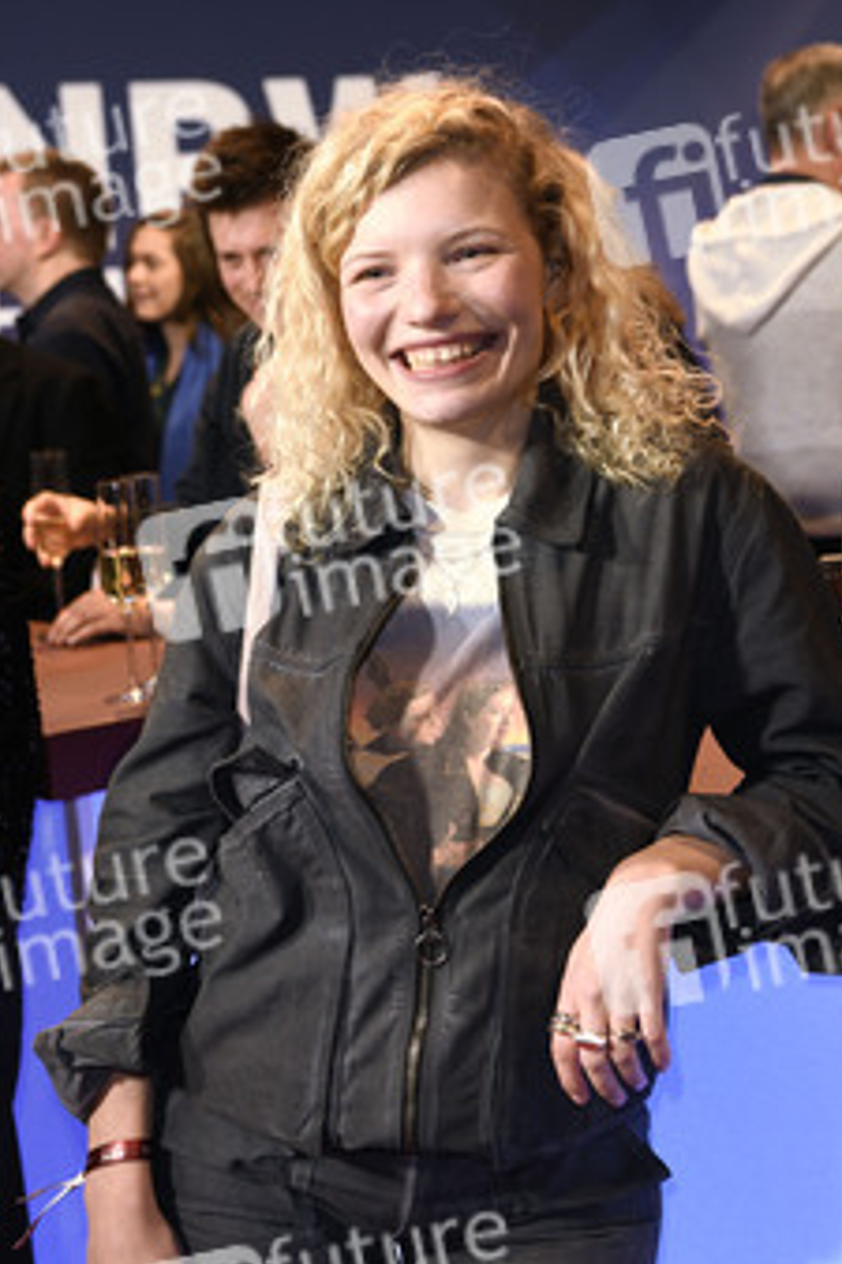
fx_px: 2283
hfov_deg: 20.9
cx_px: 438
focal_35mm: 65
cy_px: 740
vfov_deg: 30.9
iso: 1250
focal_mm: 55
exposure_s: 1/100
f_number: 5
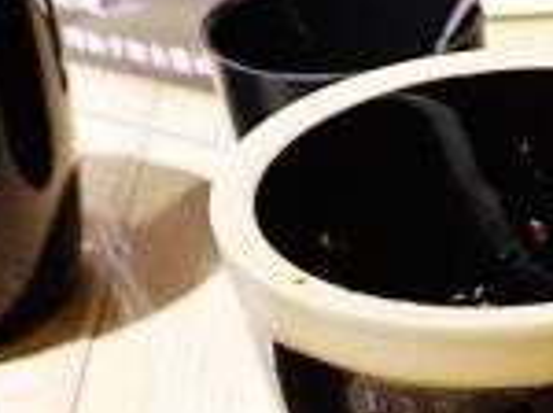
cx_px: 936
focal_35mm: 100
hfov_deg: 16.9
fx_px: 1595
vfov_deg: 14.3
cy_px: 492
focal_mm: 9
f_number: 2.8
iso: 800
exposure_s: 1/20
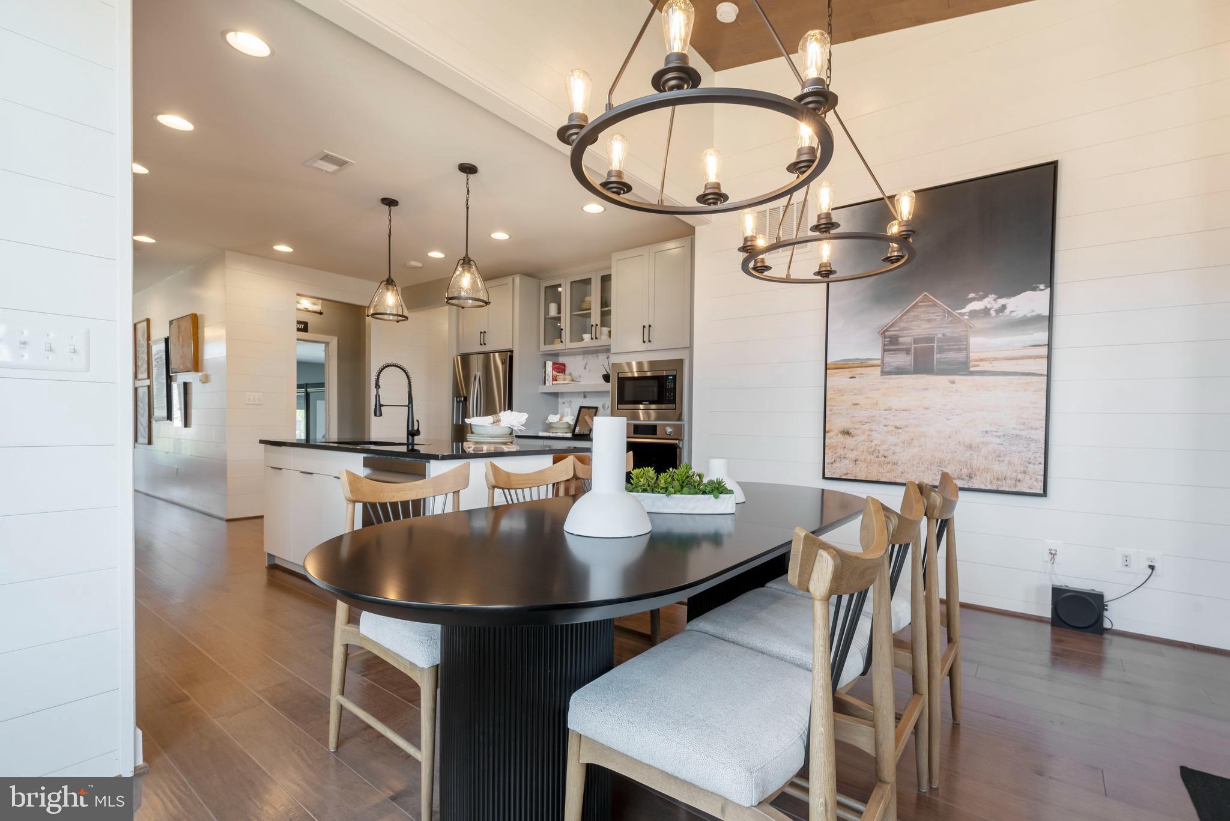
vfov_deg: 77.4
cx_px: 615
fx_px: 513
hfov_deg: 100.4
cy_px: 410
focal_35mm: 15
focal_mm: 15
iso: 250
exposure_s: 1/50
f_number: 8
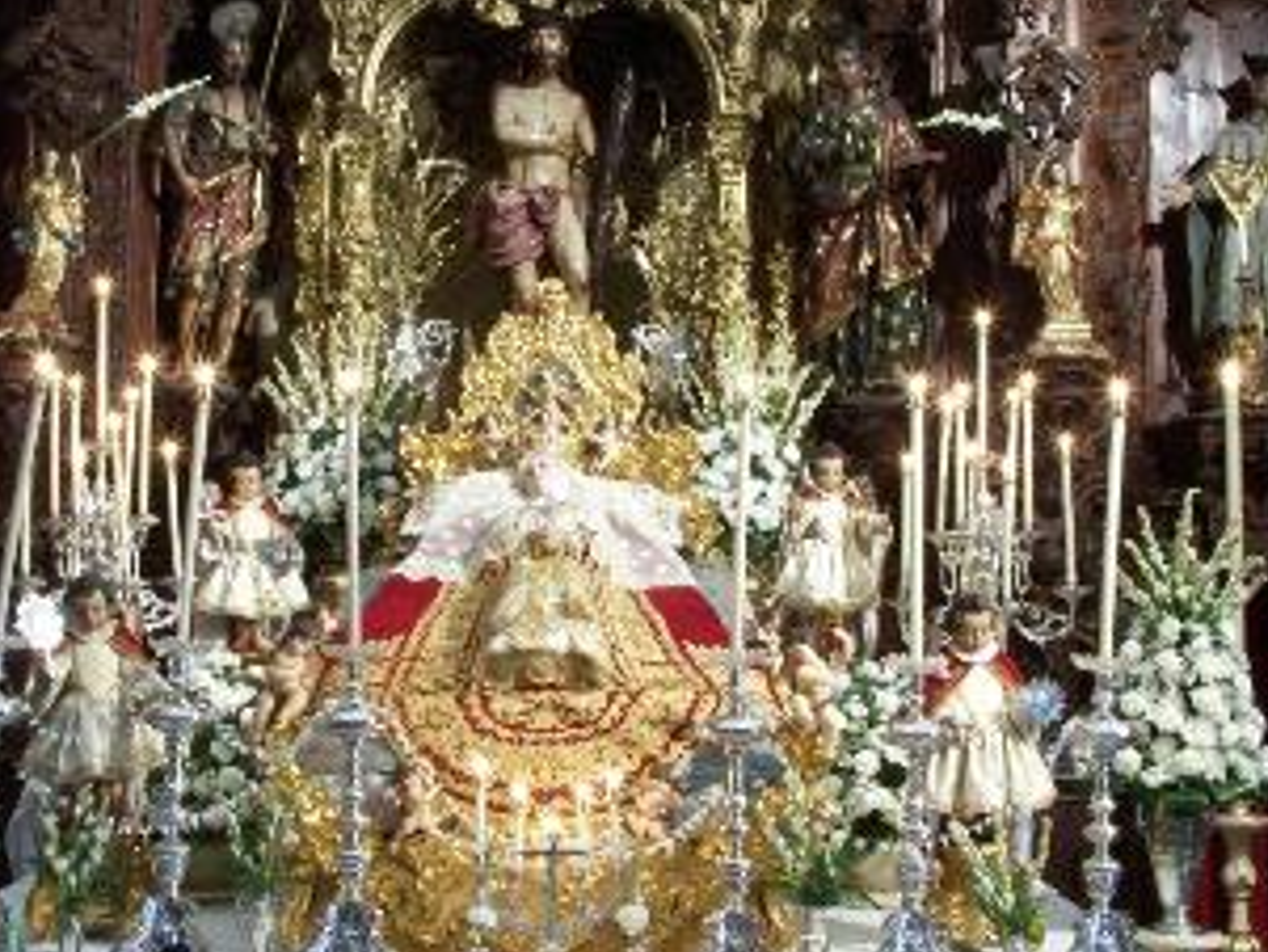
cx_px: 571
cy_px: 432
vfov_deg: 27.5
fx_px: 1942
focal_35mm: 53
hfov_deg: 36.1
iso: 100
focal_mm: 7.1
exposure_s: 5
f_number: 8
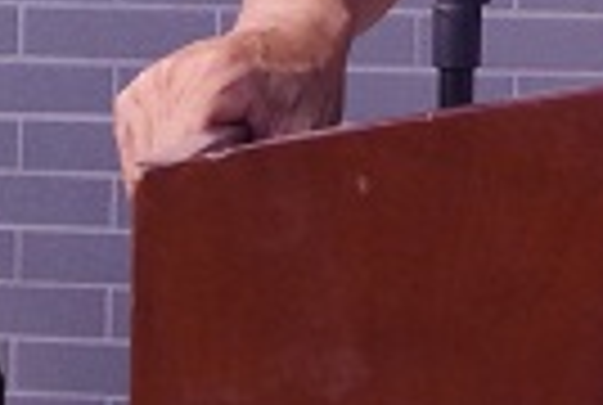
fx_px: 3391
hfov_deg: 9.9
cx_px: 837
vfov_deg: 6.7
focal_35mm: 202
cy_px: -358
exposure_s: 1/1250
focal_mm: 32.5
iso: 1600
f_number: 10
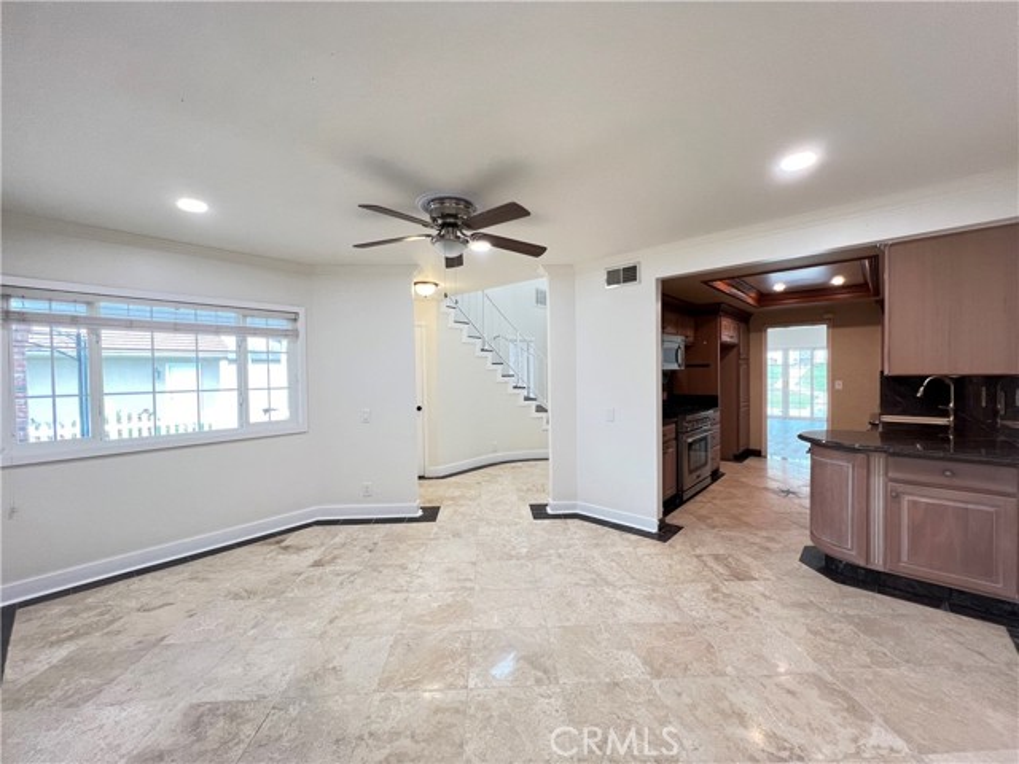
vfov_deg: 89.9
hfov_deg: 106.2
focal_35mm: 13
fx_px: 383
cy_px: 382
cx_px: 510
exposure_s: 1/60
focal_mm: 1.57
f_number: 1.8
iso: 200
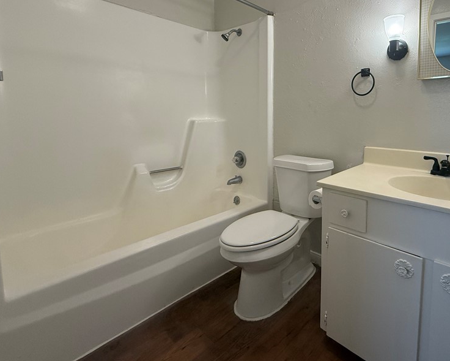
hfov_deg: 80.0
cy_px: 137
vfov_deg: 69.8
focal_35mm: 19
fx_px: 253
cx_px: 307
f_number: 2.2
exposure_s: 1/120
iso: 250
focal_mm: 2.22
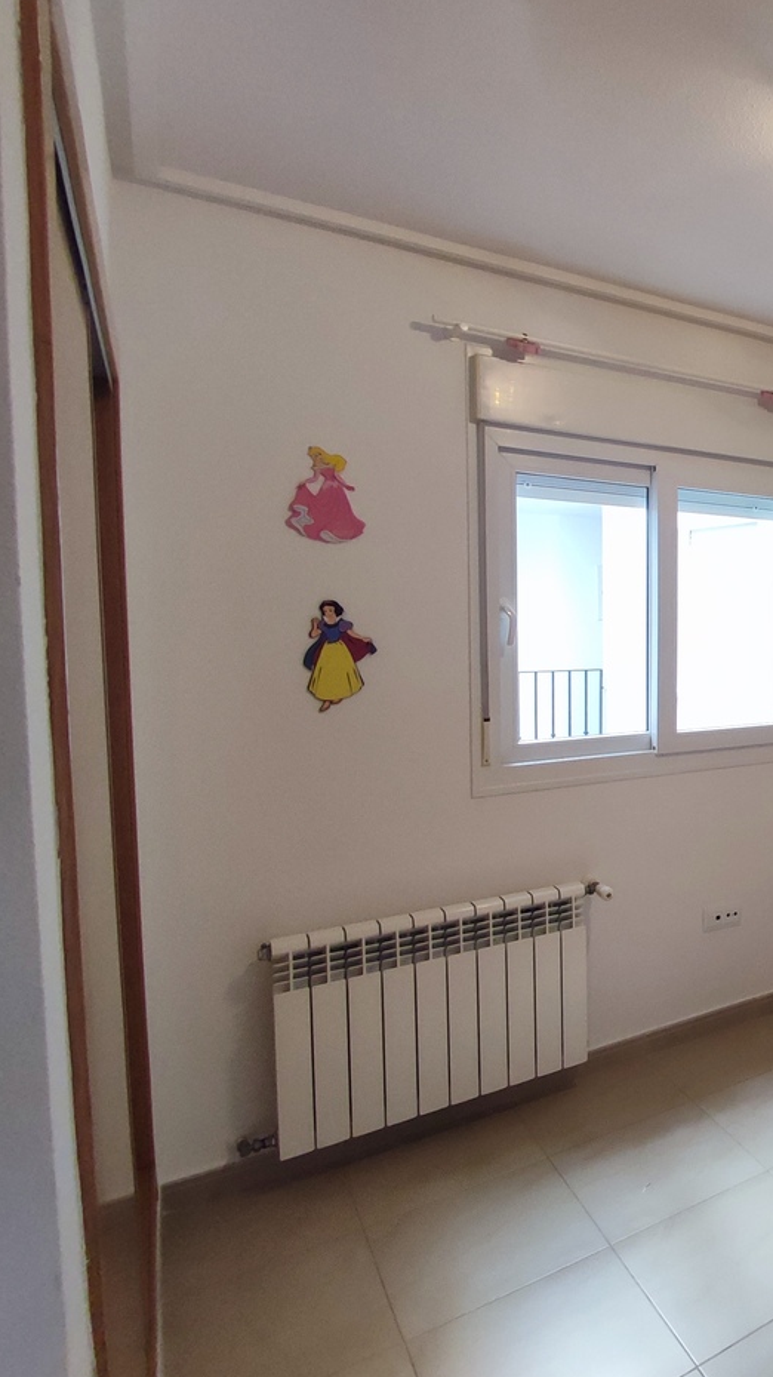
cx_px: 896
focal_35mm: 24
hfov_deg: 37.7
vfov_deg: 76.3
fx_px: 875
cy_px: 682
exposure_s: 1/100
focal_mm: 1.65
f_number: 2.2
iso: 248
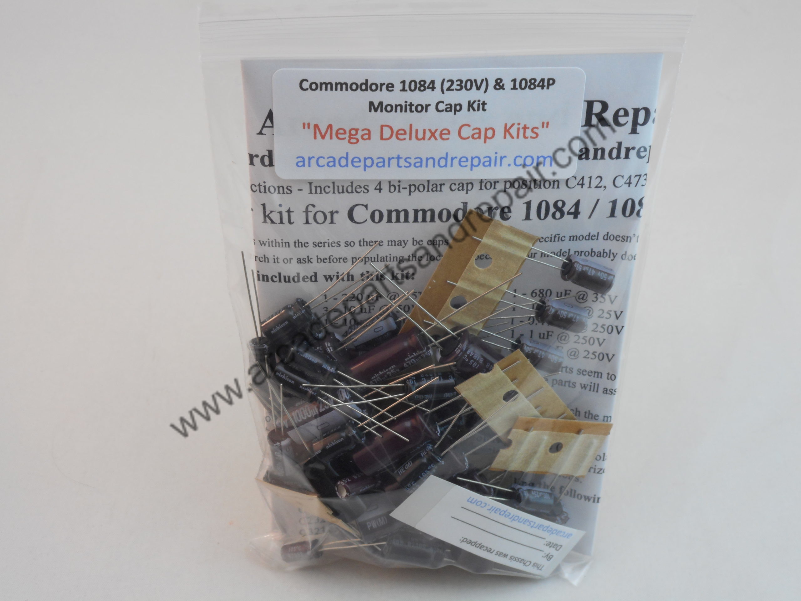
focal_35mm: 51
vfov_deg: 28.6
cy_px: 300
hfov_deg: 37.5
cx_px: 400
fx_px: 1180
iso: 160
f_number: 4.9
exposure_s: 1/30
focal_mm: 9.1
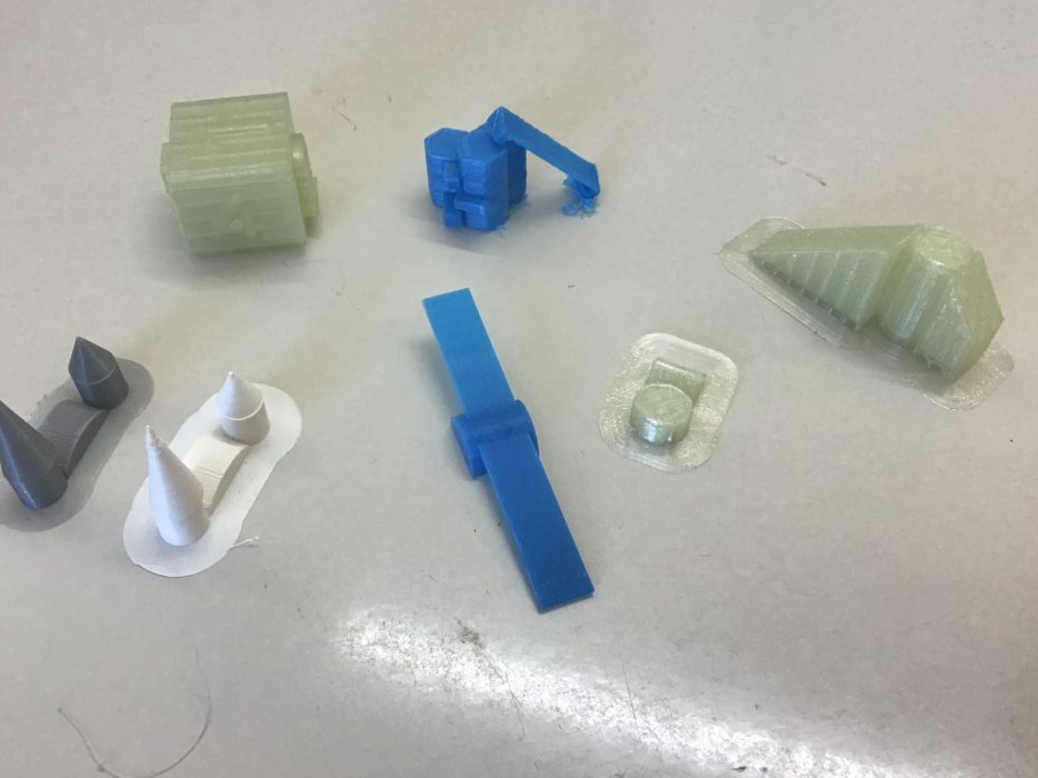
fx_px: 1019
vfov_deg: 41.7
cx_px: 490
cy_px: 360
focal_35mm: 34
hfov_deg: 53.9
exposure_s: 1/33
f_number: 2.4
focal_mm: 3.3
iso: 40
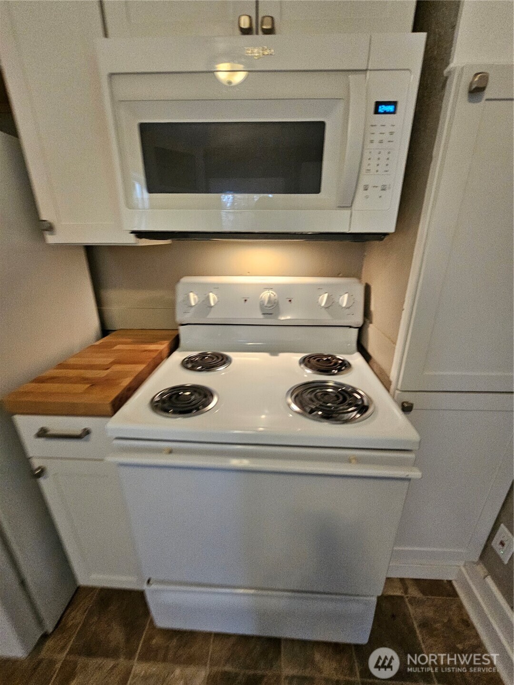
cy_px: 342
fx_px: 257
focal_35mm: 13
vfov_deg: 106.2
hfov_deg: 89.9
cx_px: 257
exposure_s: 1/40
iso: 320
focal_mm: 2.2
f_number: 2.2
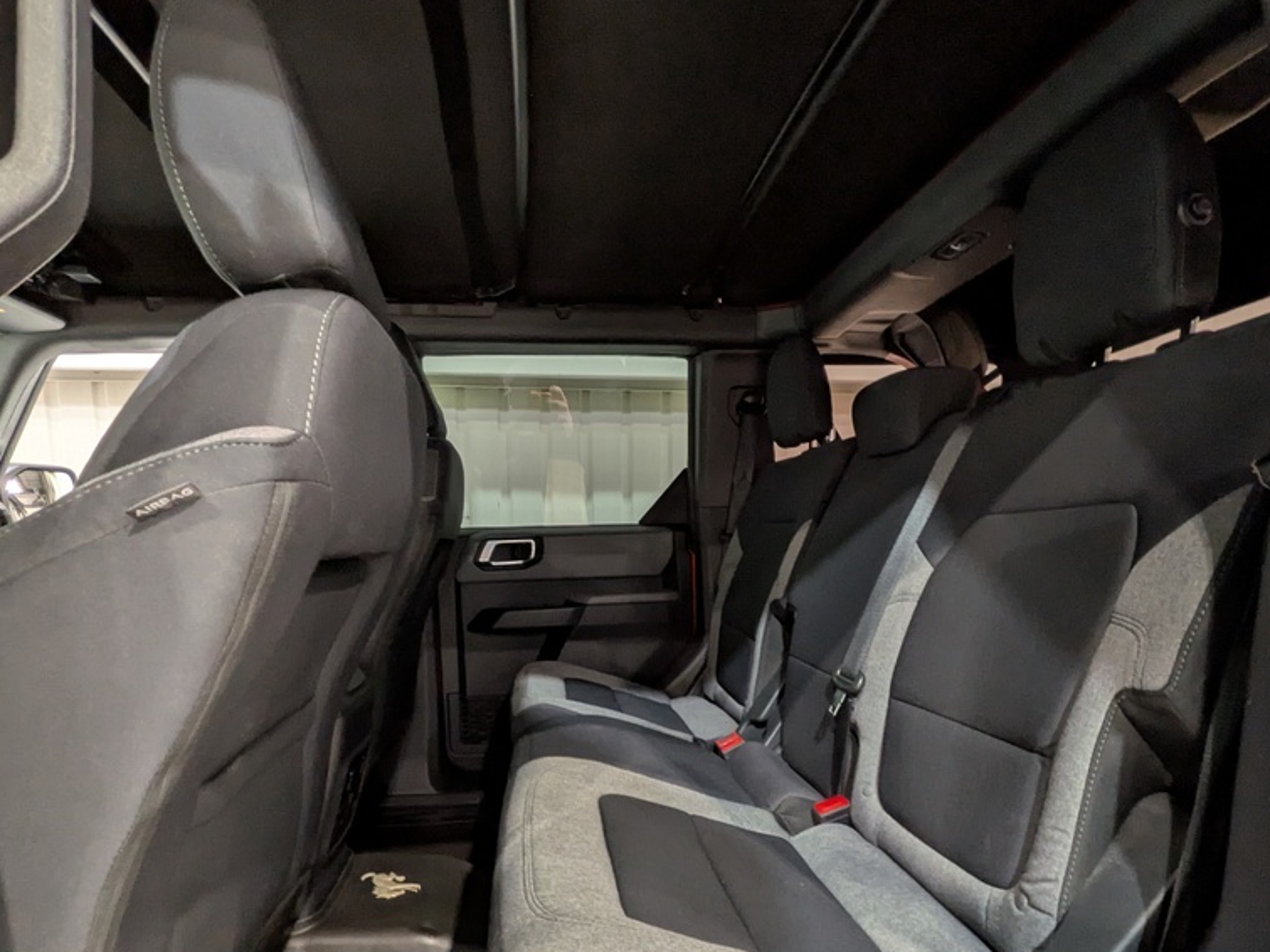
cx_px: 616
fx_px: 697
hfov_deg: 84.6
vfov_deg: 67.0
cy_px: 626
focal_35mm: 19
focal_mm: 1.83
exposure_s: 1/24
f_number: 2.2
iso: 142
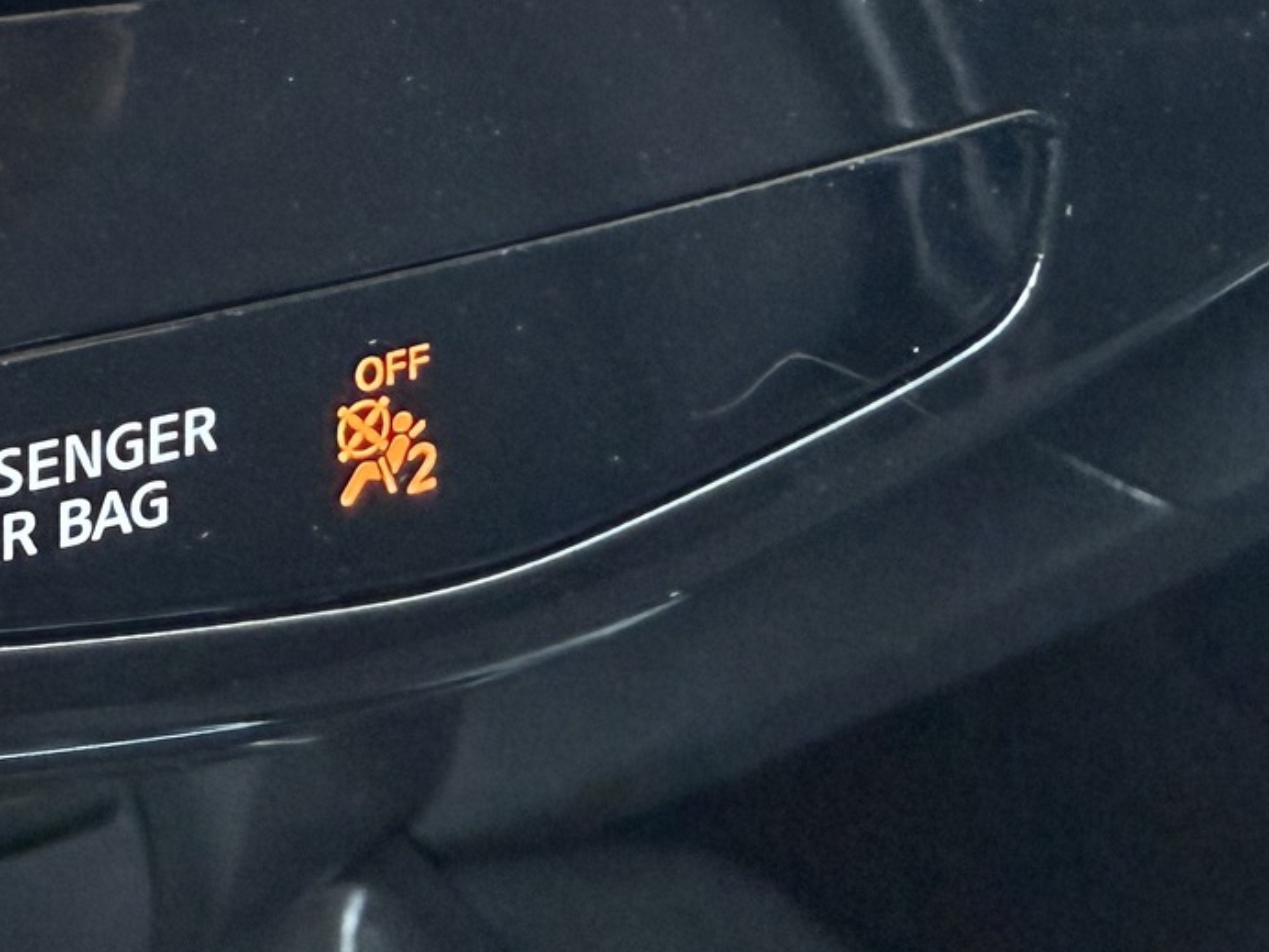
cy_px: -48
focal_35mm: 71
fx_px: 2603
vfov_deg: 20.0
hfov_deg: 26.3
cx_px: 79
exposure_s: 1/60
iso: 320
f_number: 2.2
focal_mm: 2.22
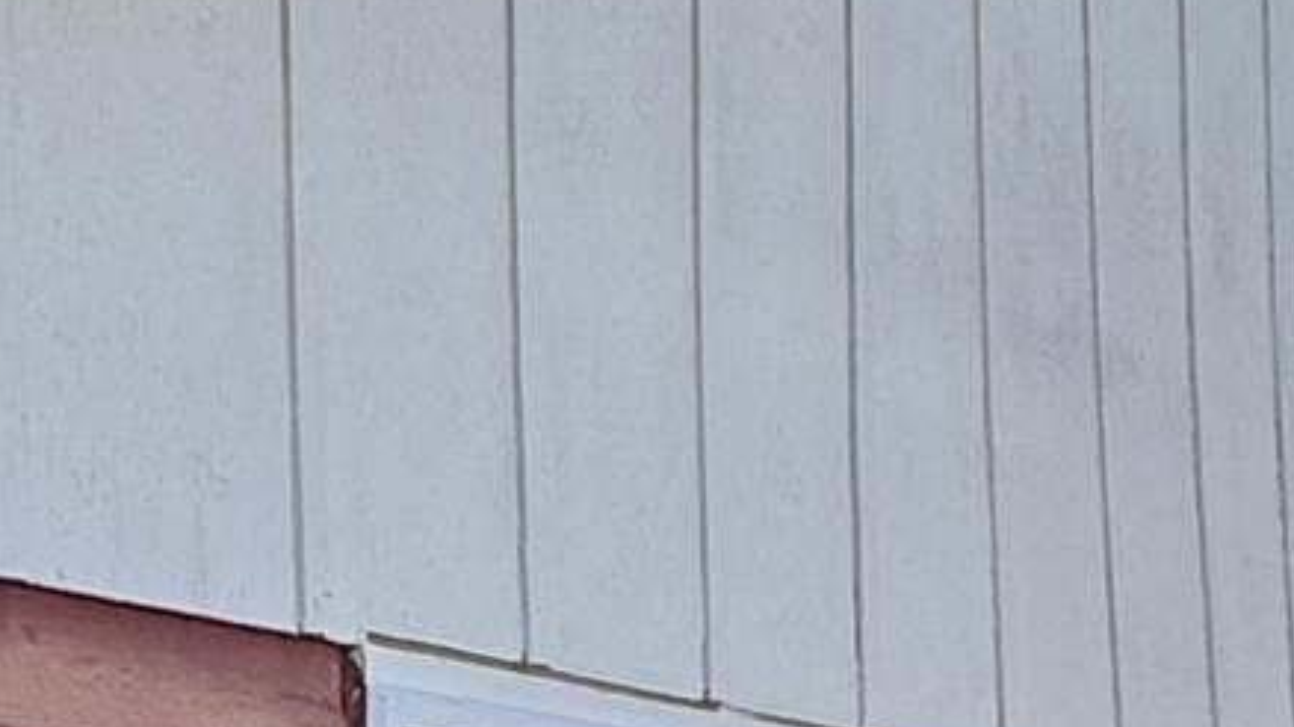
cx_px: -476
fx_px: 3670
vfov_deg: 10.8
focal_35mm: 107
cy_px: 1188
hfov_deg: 18.4
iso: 40
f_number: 2.2
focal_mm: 2.22
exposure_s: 1/610
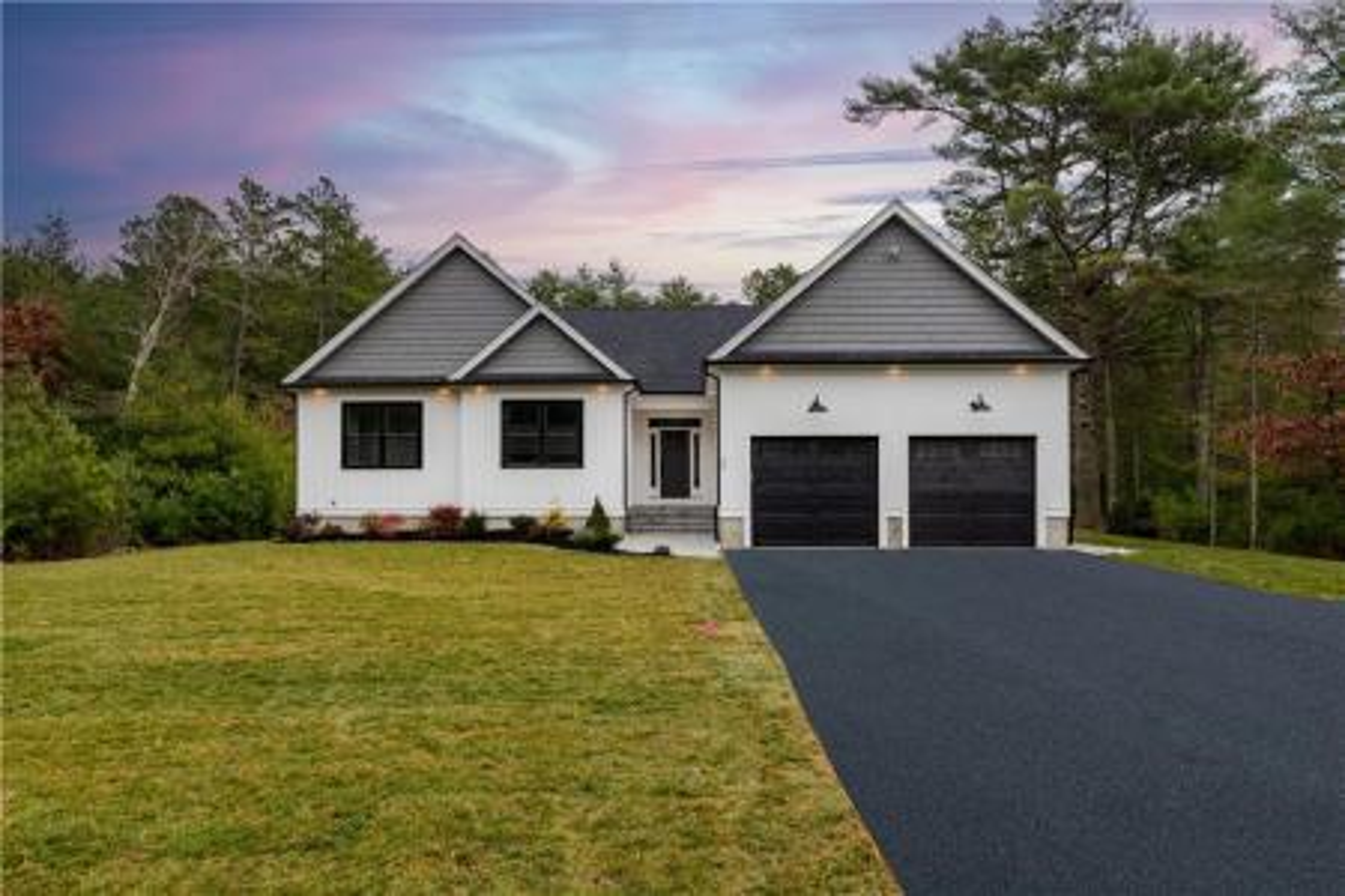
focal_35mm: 24
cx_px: 672
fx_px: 897
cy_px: 448
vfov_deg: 53.1
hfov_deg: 73.7
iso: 100
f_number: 9
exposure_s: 1/40
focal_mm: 24
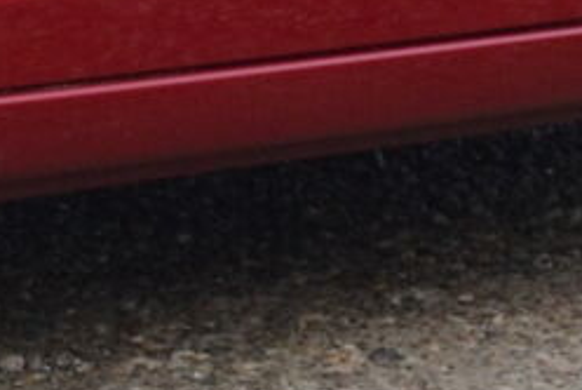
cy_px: -517
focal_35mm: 255
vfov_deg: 5.2
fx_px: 4127
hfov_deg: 7.9
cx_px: -350
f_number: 5.6
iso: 250
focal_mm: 22
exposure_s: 1/125
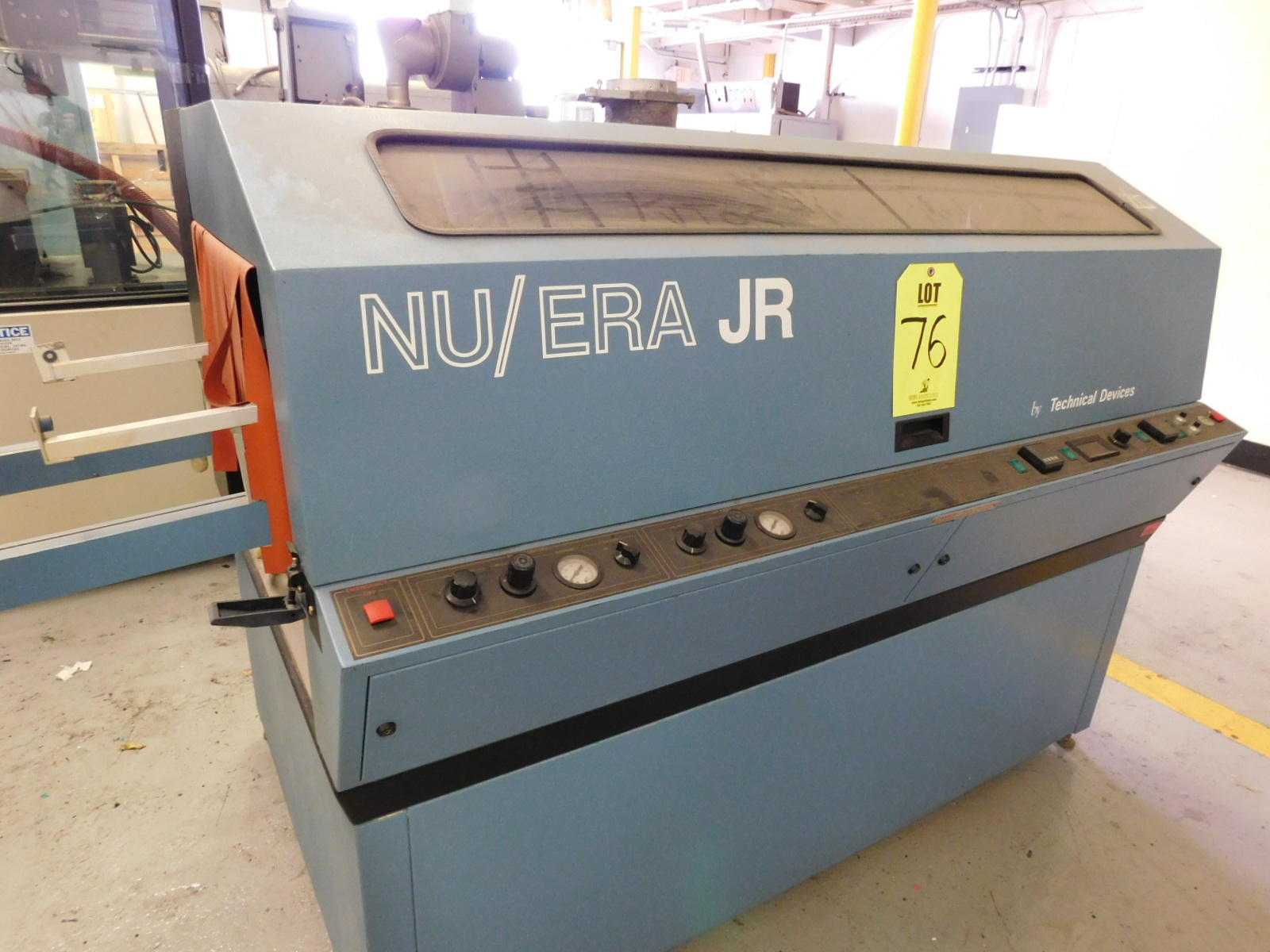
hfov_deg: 73.9
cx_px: 635
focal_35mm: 23
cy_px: 476
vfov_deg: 58.9
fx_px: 844
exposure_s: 1/15
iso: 400
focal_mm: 4
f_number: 3
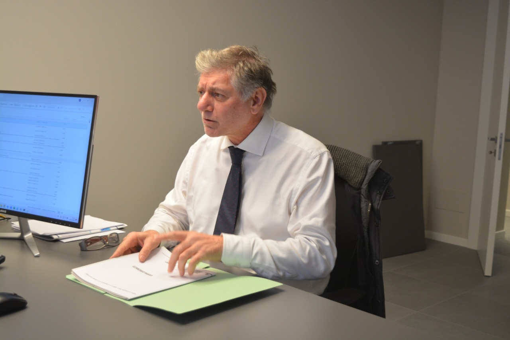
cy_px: 170
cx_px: 255
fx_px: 616
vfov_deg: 30.8
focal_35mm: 44
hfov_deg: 45.0
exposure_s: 1/60
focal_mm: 29
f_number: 4.2
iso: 800
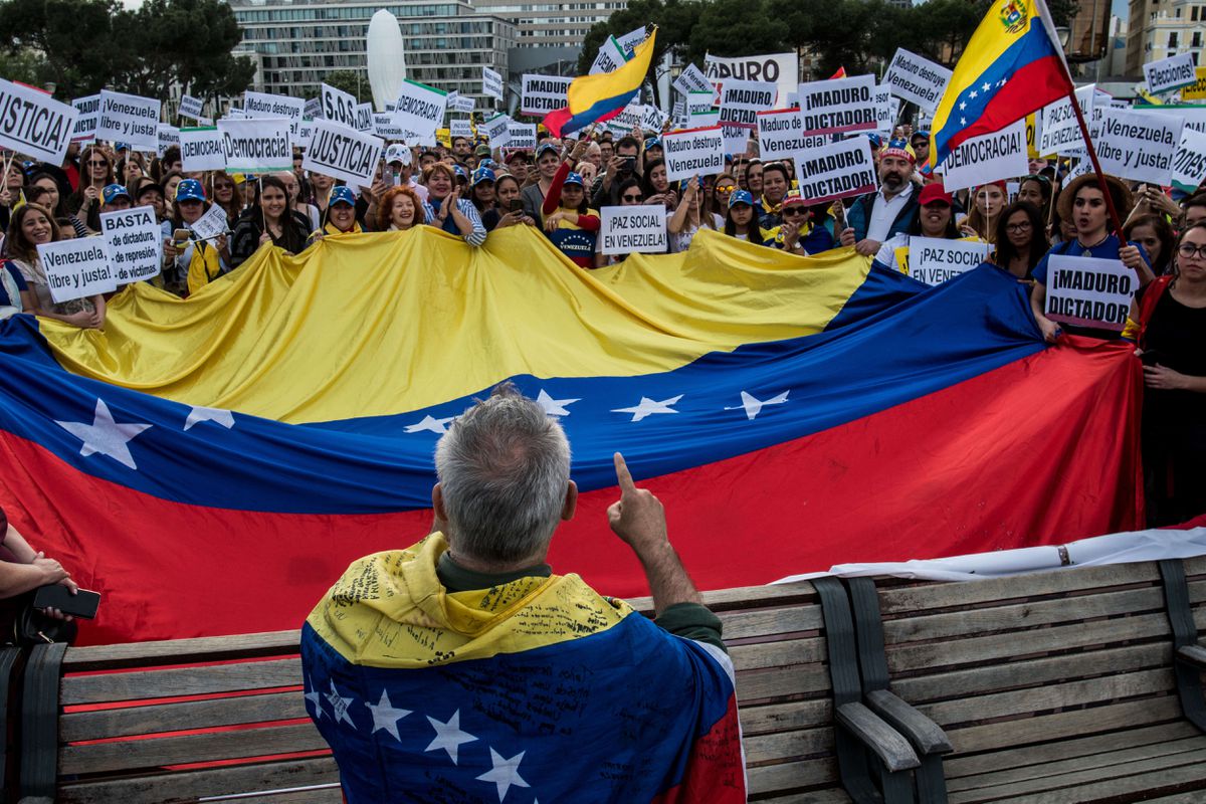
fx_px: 1005
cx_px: 603
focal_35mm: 30
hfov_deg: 61.9
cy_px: 402
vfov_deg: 43.6
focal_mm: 20
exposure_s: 1/160
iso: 200
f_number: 8
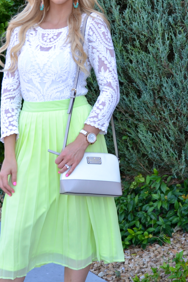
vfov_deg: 21.7
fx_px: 736
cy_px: 150
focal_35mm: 94
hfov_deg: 14.5
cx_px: 77
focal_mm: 34
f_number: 5.6
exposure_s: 1/200
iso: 200
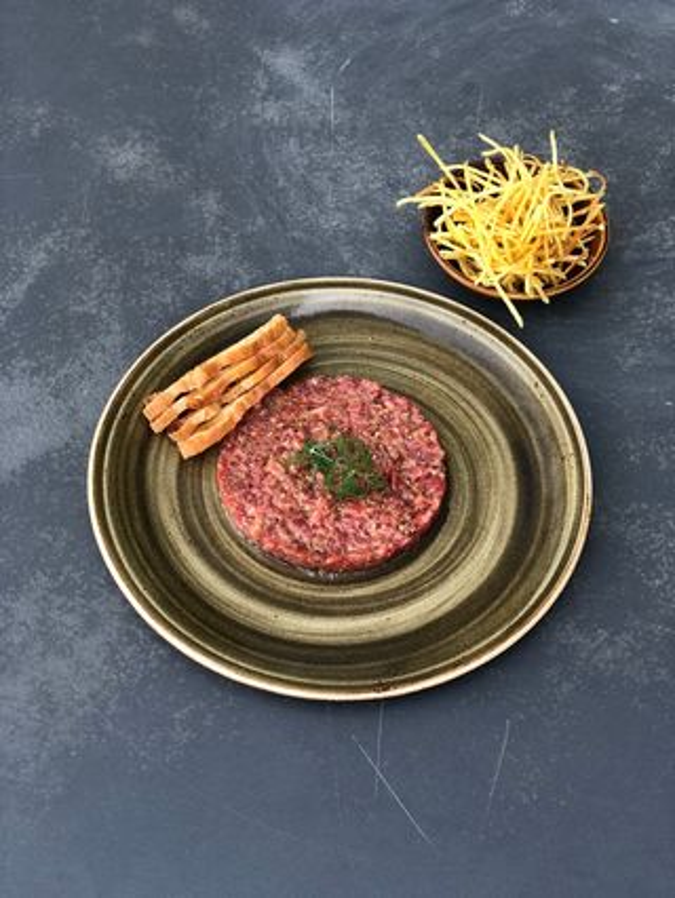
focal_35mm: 57
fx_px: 1480
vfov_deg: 33.8
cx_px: 338
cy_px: 449
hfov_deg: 25.7
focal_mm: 6.6
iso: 25
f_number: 2.8
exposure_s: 1/30
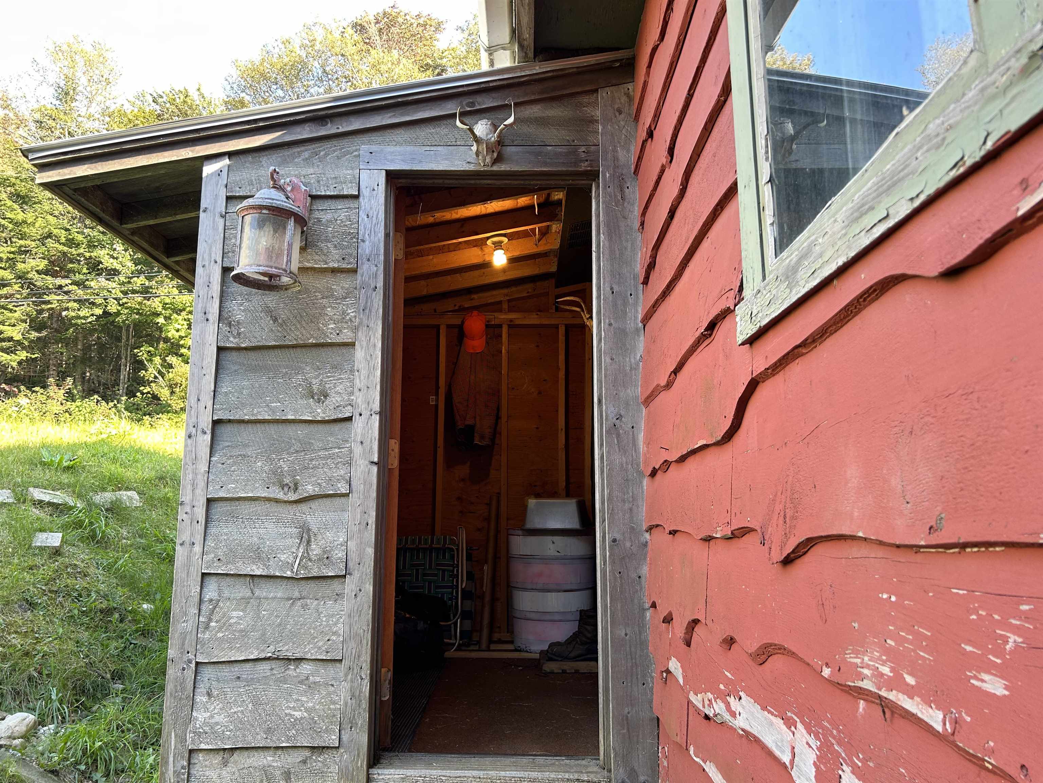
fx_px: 783
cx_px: 522
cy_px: 392
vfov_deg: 53.1
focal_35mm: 26
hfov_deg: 67.3
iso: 50
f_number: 1.5
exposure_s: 1/121
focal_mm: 5.7
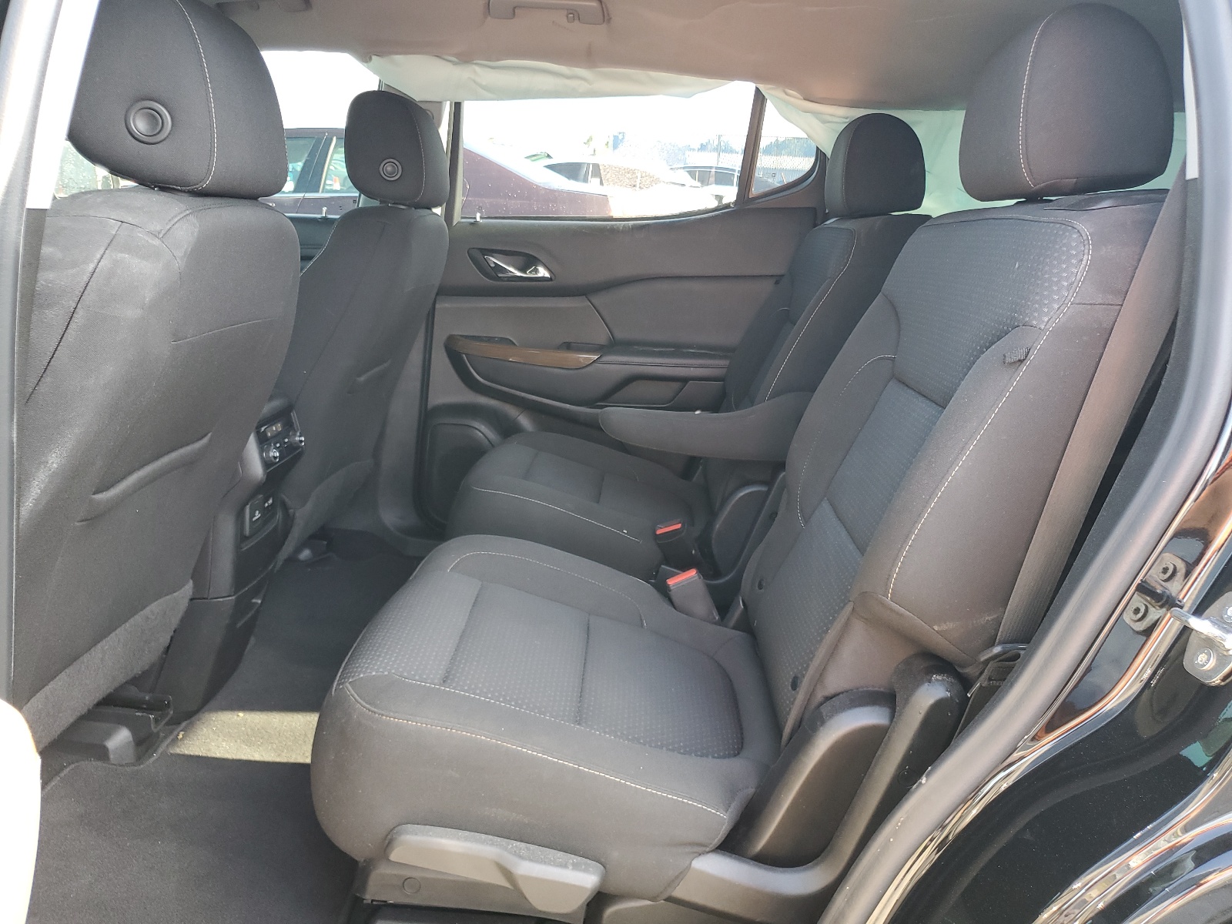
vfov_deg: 53.1
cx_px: 616
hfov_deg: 67.3
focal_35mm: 26
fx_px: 925
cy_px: 462
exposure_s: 1/60.2
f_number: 1.5
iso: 69
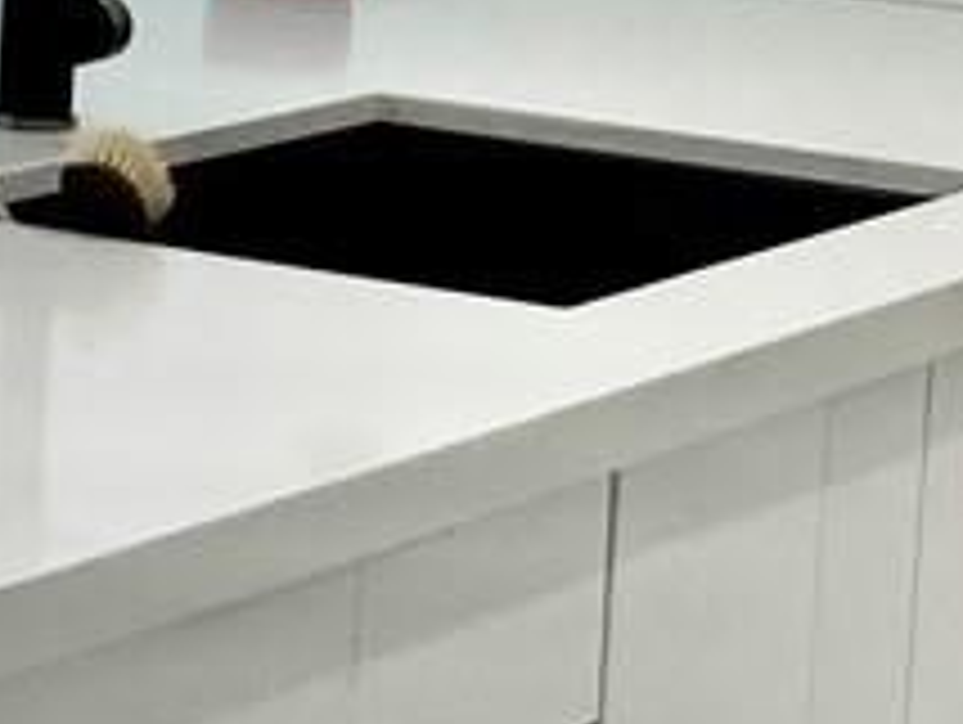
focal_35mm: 194
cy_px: -378
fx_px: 5403
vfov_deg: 7.5
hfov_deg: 8.4
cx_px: -2030
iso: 50
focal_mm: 5.7
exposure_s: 1/561
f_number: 1.5
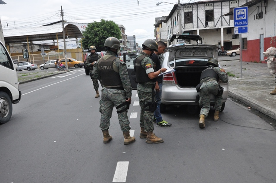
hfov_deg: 53.2
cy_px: 92
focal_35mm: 36
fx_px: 276
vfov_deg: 36.8
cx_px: 138
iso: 2500
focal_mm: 24
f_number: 18
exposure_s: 1/1250
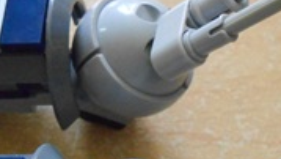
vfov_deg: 16.9
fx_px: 529
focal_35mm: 71
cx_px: 138
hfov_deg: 29.7
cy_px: 129
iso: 800
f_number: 3.2
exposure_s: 1/125
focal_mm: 4.6
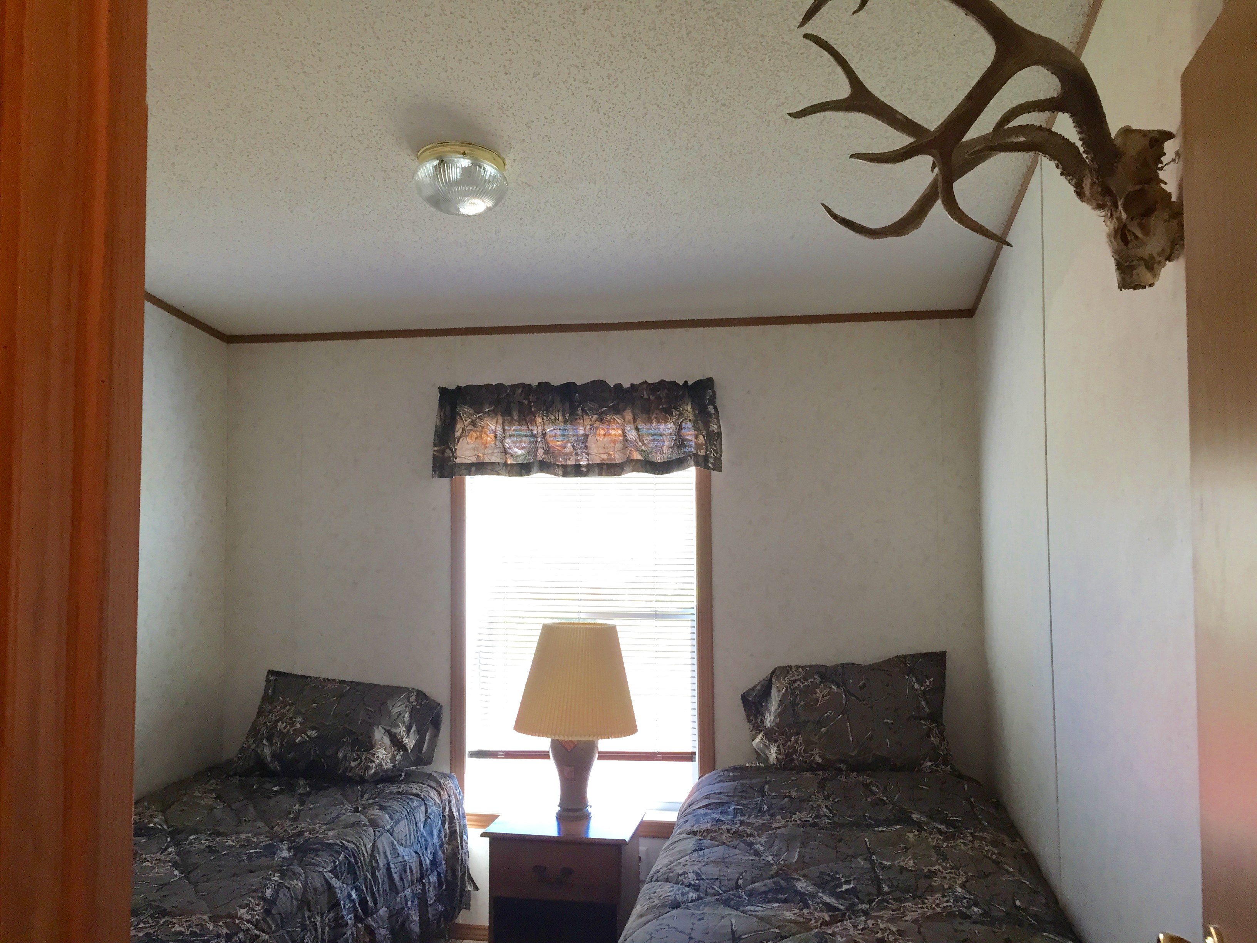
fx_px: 1053
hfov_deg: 61.7
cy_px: 472
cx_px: 628
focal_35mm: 29
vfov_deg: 48.2
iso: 32
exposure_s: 1/30
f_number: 2.2
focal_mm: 4.15
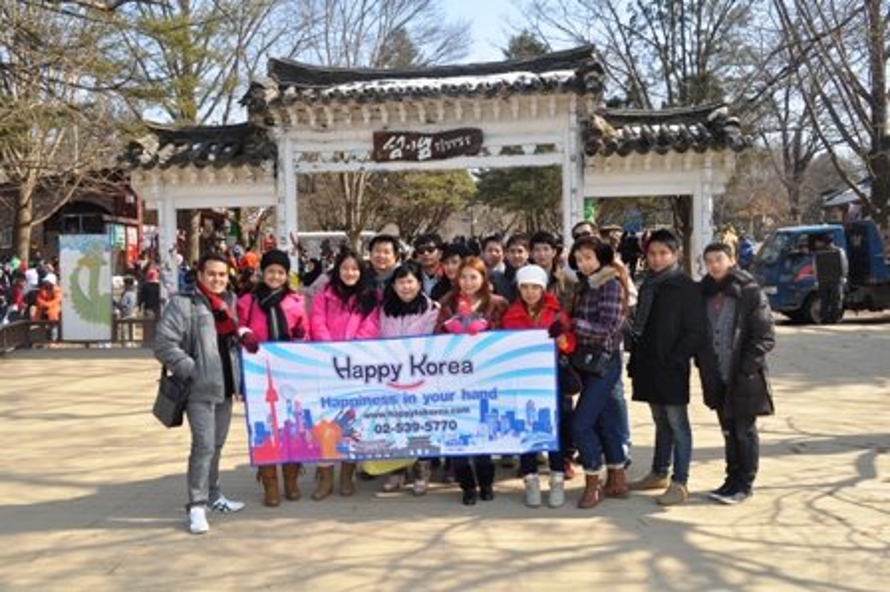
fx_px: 815
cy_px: 296
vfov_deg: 39.9
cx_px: 445
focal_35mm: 33
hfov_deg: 57.3
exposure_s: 1/200
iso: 200
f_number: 8
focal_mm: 22
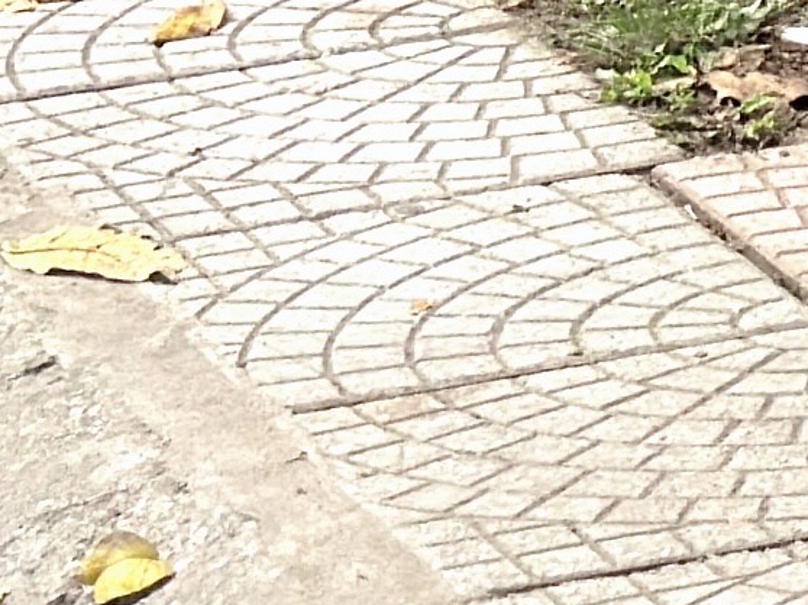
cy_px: -1556
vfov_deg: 4.1
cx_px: 2006
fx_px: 8096
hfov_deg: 5.5
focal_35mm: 347
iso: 80
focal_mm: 6.86
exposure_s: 1/1339
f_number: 1.78
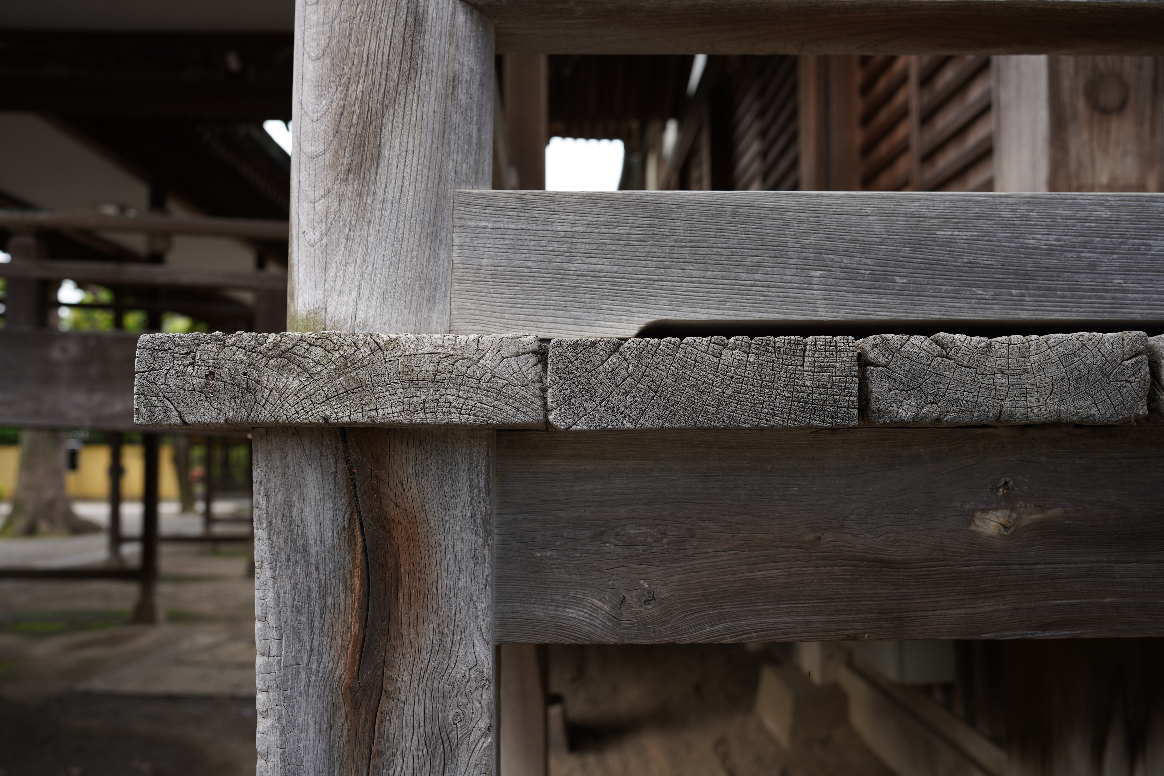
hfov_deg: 54.4
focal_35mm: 35
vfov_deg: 37.9
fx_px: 1132
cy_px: 388
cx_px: 582
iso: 100
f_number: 4
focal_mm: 35
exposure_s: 1/100
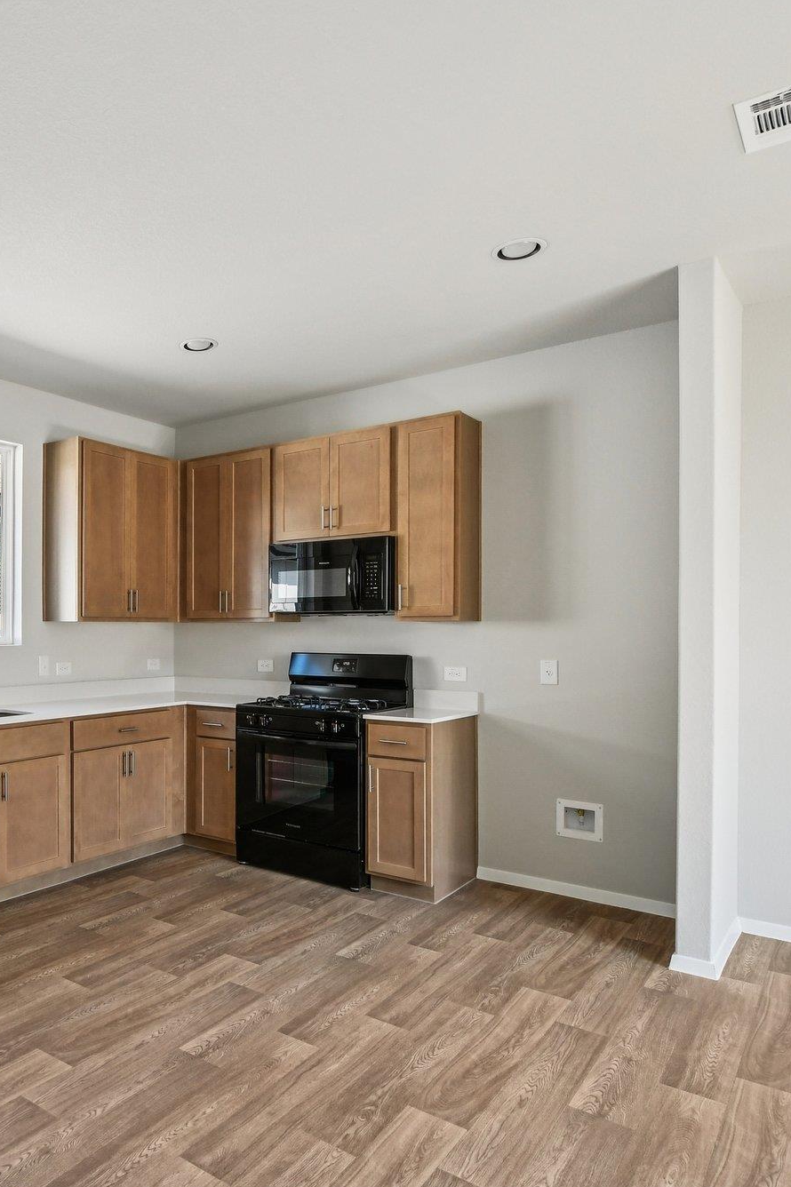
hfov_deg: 51.7
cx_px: 161
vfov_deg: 76.1
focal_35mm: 23
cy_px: 584
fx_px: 758
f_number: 8
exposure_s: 1/80
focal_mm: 10
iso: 400
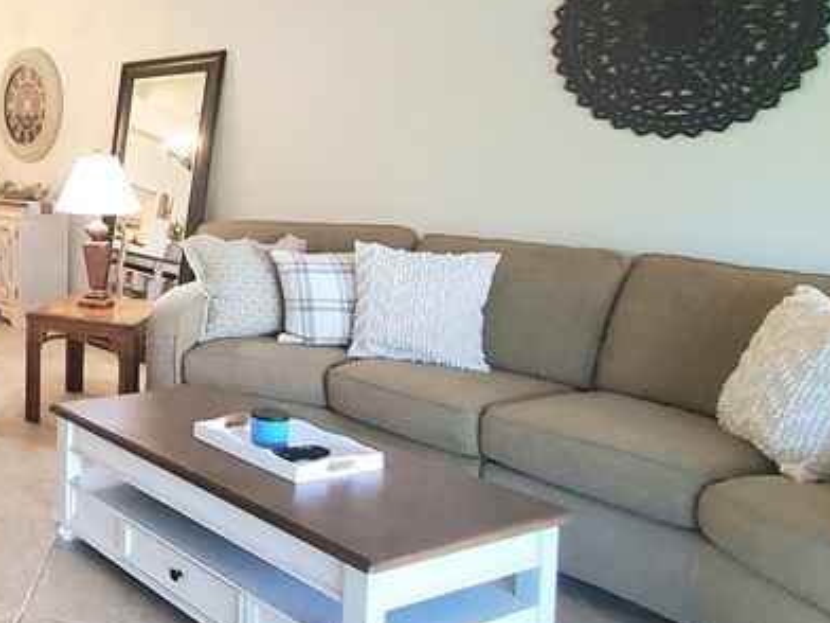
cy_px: 180
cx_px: -97
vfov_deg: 40.9
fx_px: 815
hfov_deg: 41.9
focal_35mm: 34
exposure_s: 1/60.2
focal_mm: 1.8
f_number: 2.2
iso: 400
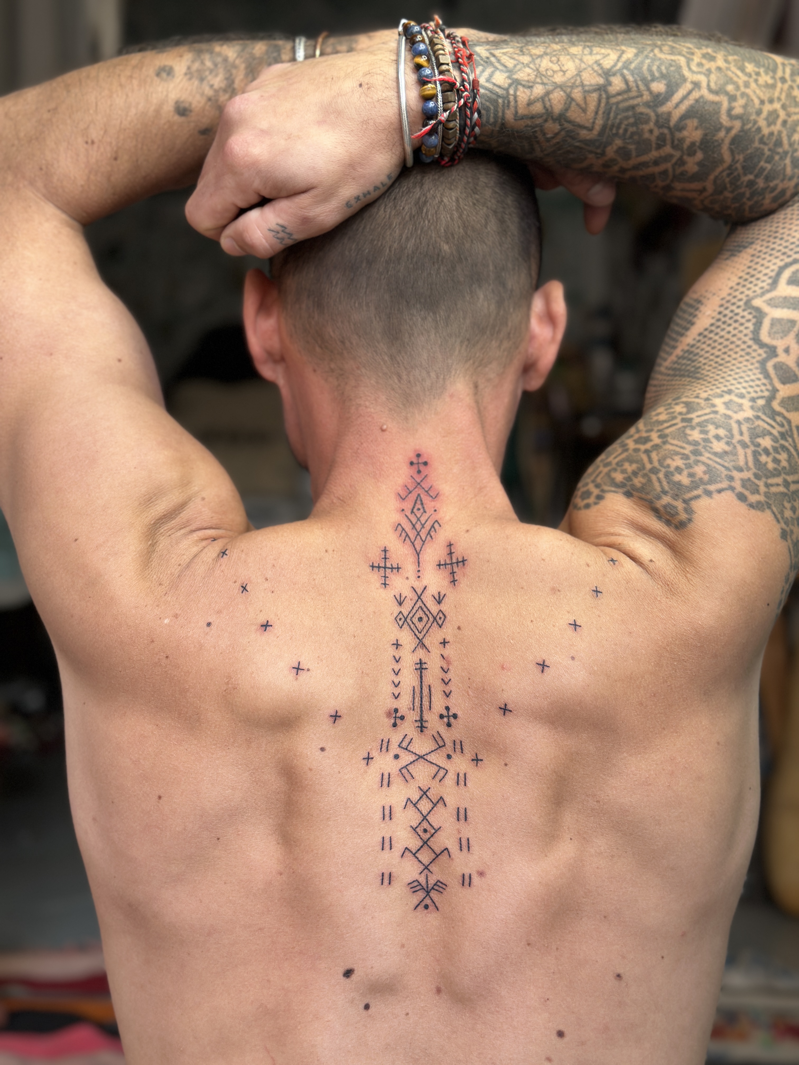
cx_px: 400
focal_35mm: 48
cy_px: 532
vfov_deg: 39.7
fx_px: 1477
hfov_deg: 30.3
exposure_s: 1/121
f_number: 1.78
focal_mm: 6.86
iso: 64
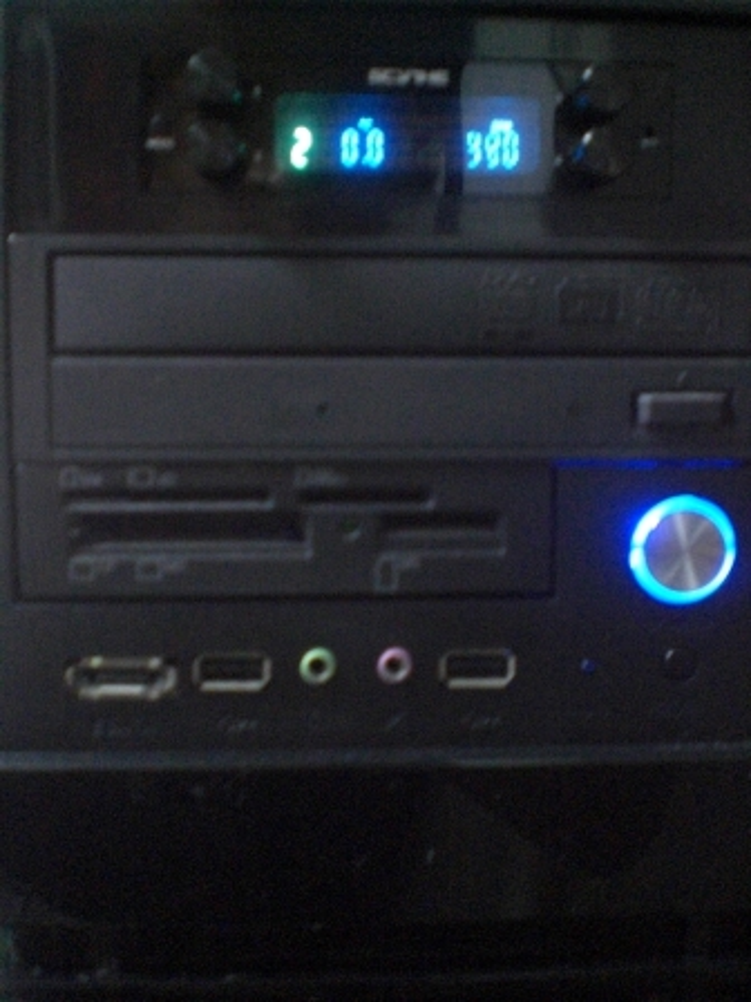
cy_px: 501
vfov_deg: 49.0
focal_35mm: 38
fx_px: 1099
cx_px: 376
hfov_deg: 37.7
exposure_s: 1/8
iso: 800
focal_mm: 6.3
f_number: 3.1
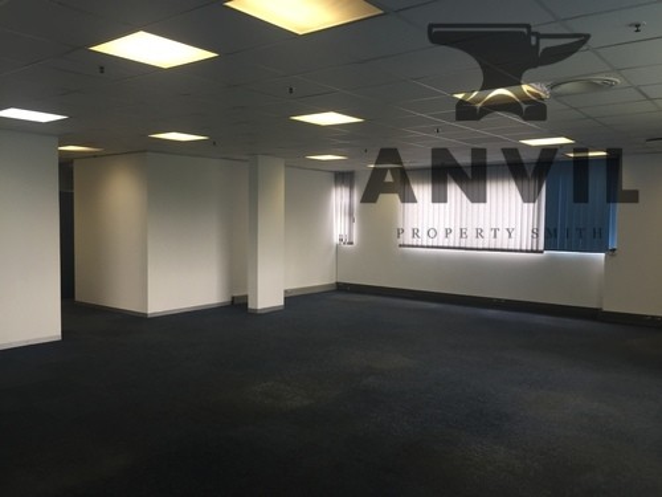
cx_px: 331
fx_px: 555
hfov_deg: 61.7
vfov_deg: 48.2
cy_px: 248
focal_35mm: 29
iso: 32
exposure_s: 1/50
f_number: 2.2
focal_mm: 4.15
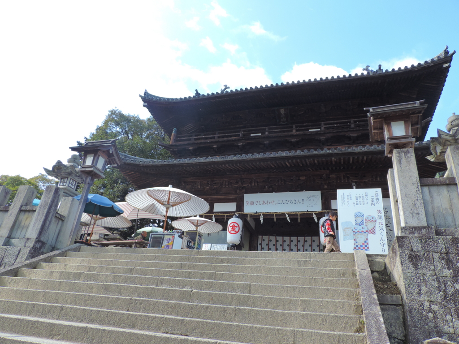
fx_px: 318
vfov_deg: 56.8
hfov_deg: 71.6
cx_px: 230
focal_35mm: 24
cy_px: 172
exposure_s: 1/250
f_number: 3.7
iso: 100
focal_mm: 4.3
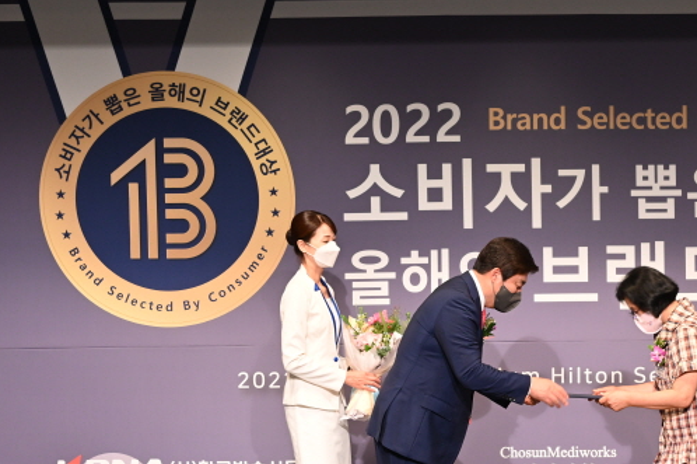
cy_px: 313
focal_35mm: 90
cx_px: 508
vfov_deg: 15.1
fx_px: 1741
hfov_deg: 22.5
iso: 2000
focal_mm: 56
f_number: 4
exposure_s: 1/125
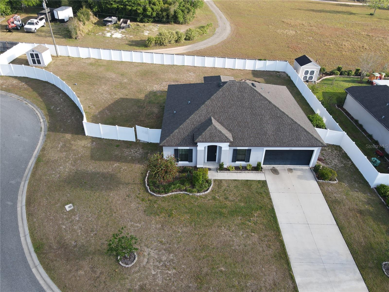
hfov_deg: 71.6
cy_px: 146
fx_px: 270
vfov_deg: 56.8
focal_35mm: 24
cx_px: 194
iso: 100
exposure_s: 1/180
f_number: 2.8
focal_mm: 4.5
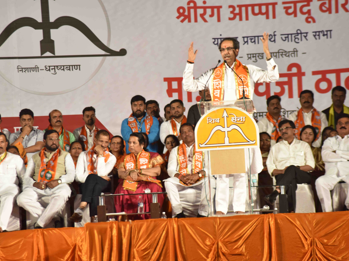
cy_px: 131
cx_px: 179
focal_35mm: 238
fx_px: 2400
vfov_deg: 6.2
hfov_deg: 8.3
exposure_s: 1/80
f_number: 5.6
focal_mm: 220
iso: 2000
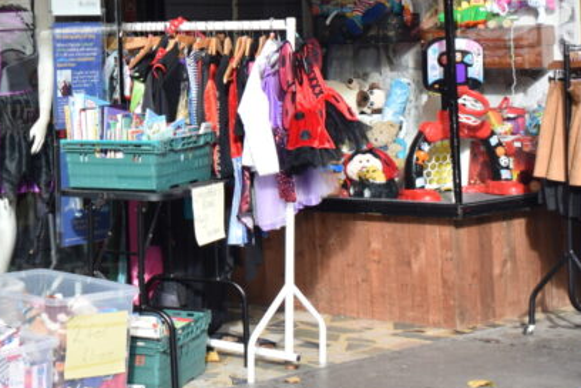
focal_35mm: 98
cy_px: -51
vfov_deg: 13.6
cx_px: 0
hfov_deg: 20.2
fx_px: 1581
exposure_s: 1/250
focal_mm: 26
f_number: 5.6
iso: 400
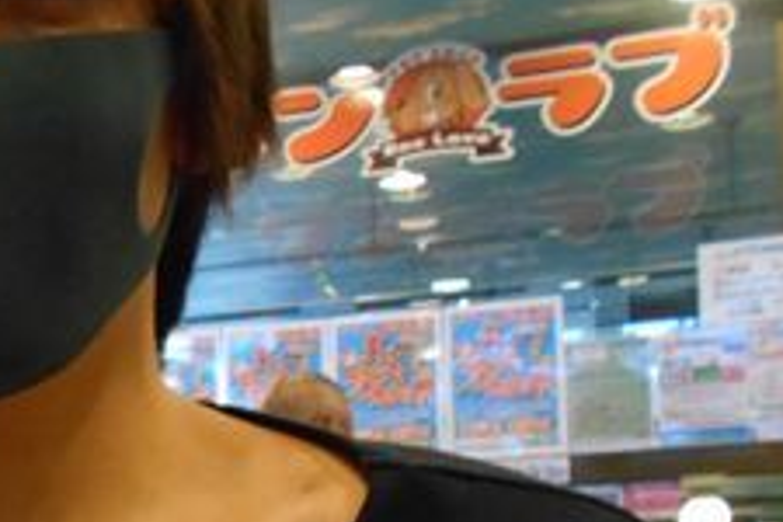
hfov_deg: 25.6
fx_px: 1566
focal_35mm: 72
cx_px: -115
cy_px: 581
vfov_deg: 18.2
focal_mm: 4.6
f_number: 3.2
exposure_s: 1/100
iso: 800
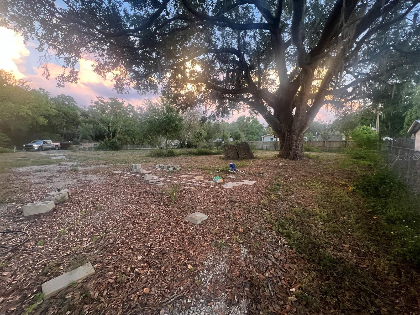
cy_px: 158
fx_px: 158
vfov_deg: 89.9
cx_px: 210
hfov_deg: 106.2
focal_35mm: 13
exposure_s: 1/68
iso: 250
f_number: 1.8
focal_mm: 1.57
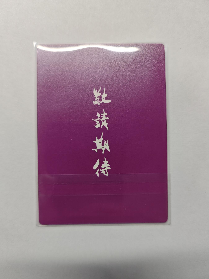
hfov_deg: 58.9
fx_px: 185
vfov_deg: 73.9
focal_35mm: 23
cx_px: 104
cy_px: 140
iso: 250
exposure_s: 1/50
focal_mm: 6.55
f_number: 1.6
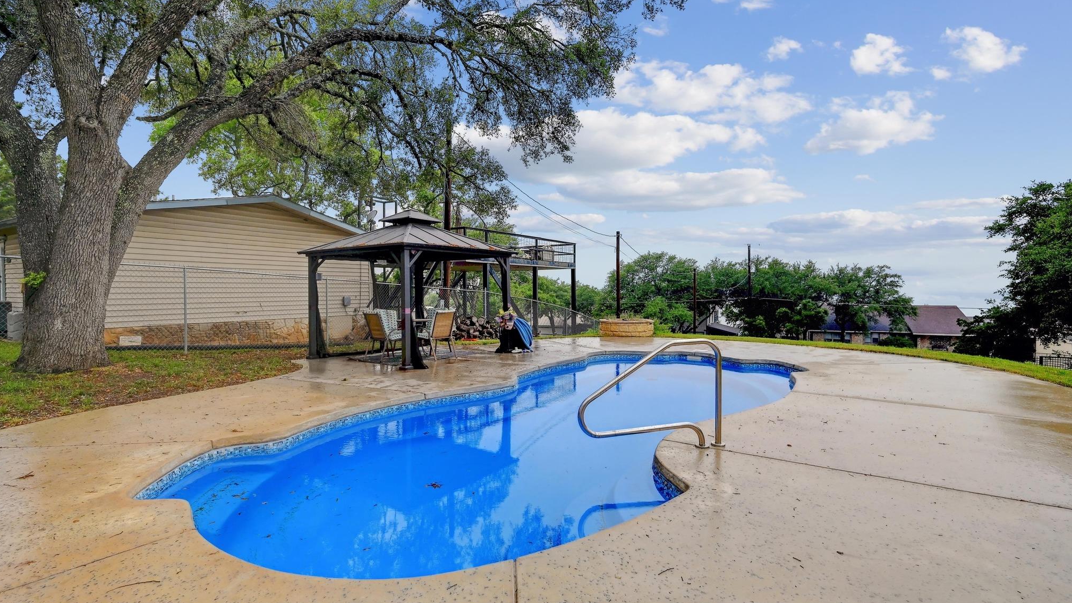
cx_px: 530
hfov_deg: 94.2
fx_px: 498
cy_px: 292
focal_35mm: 18
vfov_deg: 62.3
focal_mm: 16.5
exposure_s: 1/1250
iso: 2000
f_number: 6.3
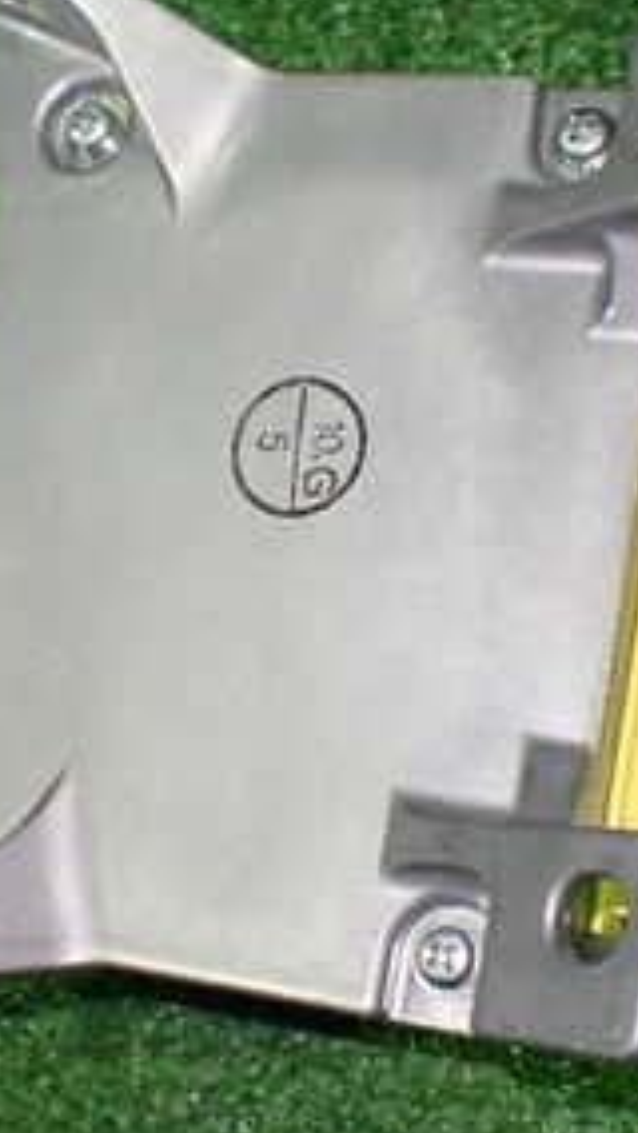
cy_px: 551
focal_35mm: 69
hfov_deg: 17.5
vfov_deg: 30.6
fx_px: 2073
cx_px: 267
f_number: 2.3
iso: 800
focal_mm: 5.4
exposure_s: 1/80
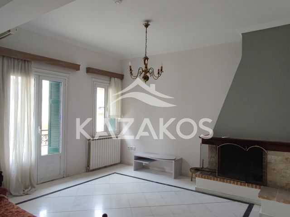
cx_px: 145
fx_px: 126
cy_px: 108
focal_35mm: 15
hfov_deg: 98.2
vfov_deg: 81.7
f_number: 2.2
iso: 139
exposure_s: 1/50
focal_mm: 1.65
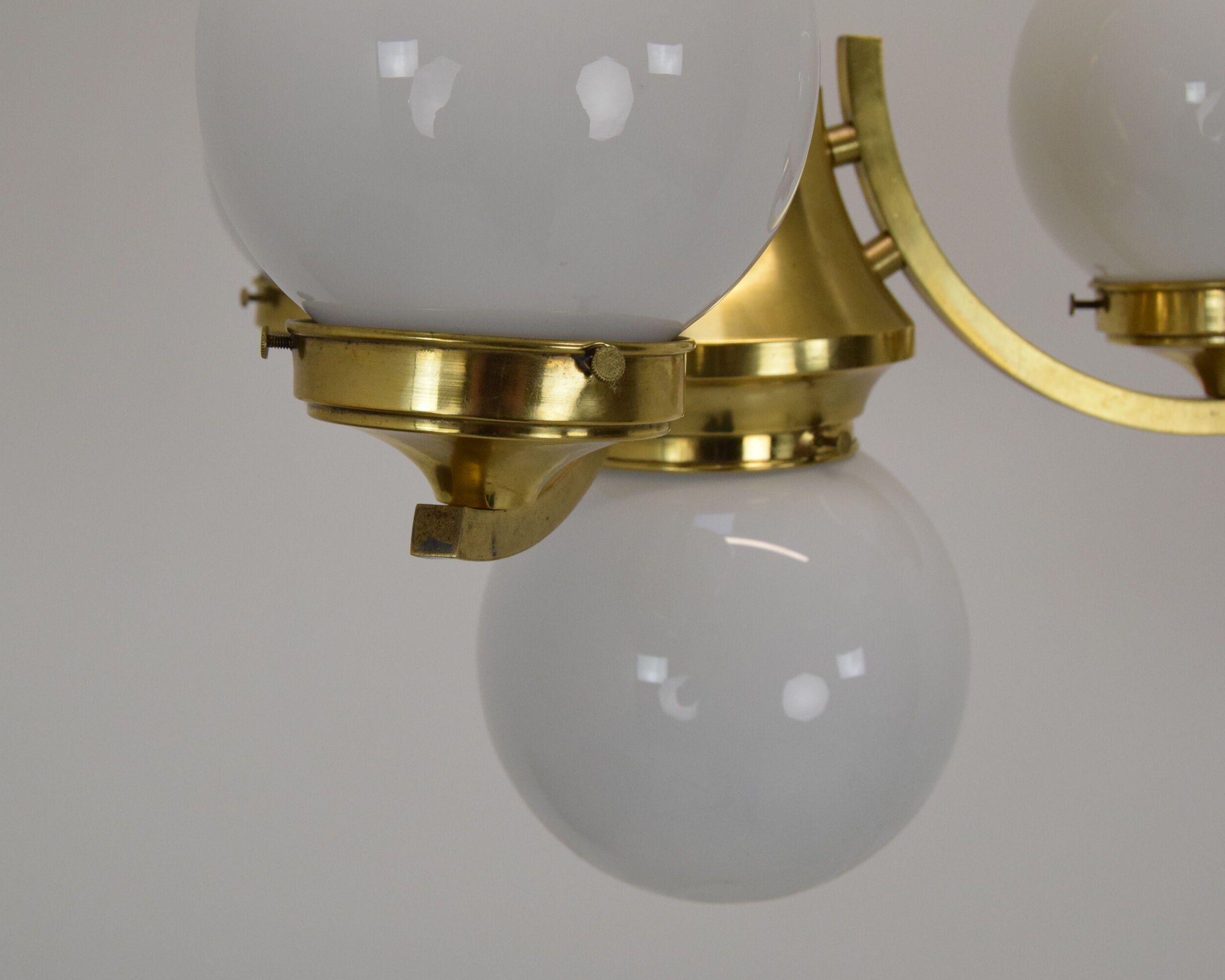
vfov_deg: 28.8
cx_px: 495
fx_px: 1906
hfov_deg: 35.5
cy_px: 490
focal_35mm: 53
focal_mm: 31
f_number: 10
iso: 1600
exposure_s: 1/400
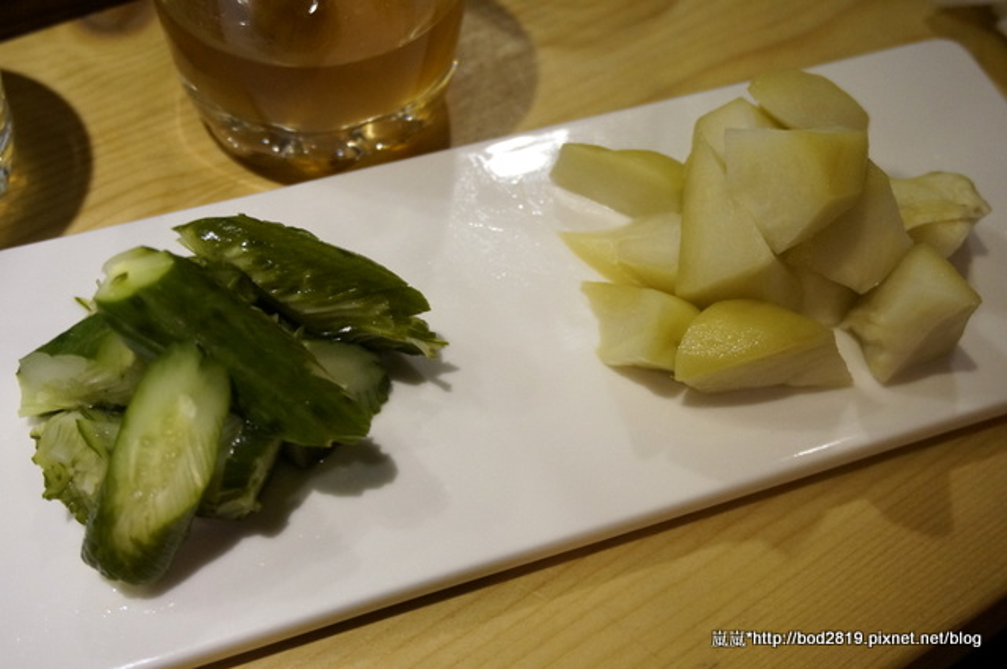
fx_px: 1131
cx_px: 504
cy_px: 334
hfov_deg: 48.0
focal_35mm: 40
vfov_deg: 32.9
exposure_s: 1/60
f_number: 4.5
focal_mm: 27
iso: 1600
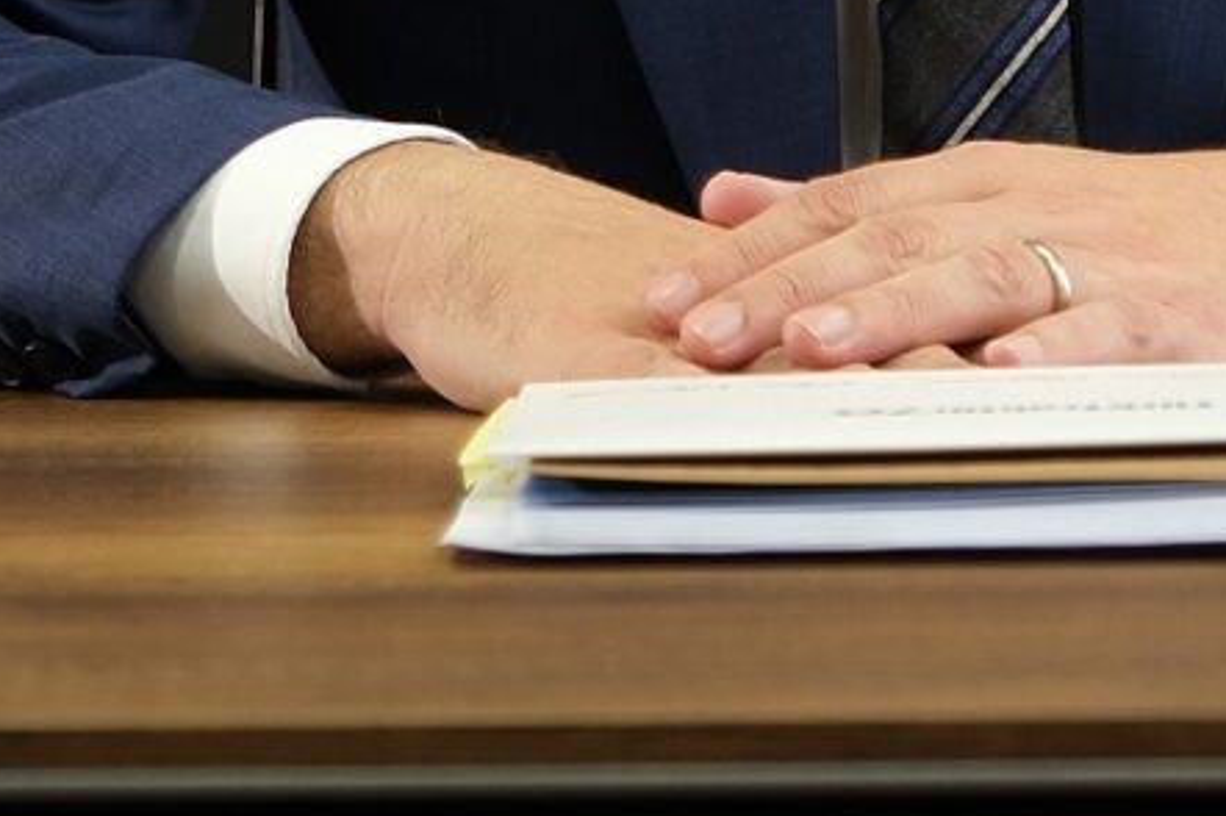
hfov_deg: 5.6
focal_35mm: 371
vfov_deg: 3.6
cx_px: 1065
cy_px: -1081
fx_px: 12625
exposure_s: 1/80
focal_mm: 42.7
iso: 250
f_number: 2.8
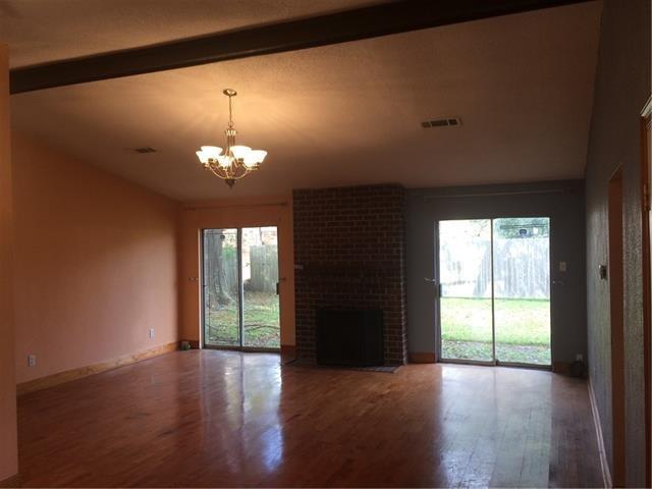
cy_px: 244
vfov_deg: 48.2
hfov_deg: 61.7
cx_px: 326
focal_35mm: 29
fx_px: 546
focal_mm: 4.15
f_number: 2.2
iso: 32
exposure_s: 1/40
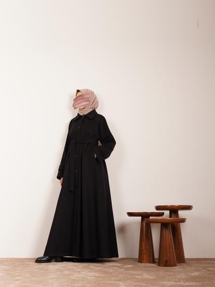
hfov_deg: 32.0
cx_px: 108
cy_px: 134
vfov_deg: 41.9
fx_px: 375
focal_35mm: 45
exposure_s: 1/640
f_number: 11
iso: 640
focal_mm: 41.2
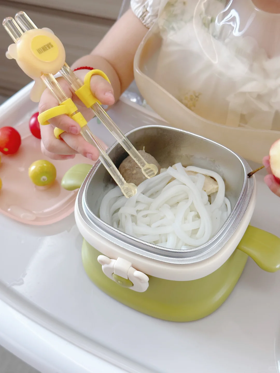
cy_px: 186
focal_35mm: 48
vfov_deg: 39.7
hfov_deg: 30.3
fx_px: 518
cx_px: 140
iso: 80
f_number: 1.78
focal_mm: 6.86
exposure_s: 1/82
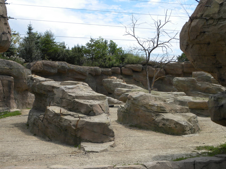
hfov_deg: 45.8
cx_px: 113
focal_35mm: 41
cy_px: 84
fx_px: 268
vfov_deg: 35.1
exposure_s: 1/339
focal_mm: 7.3
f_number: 5.6
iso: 64
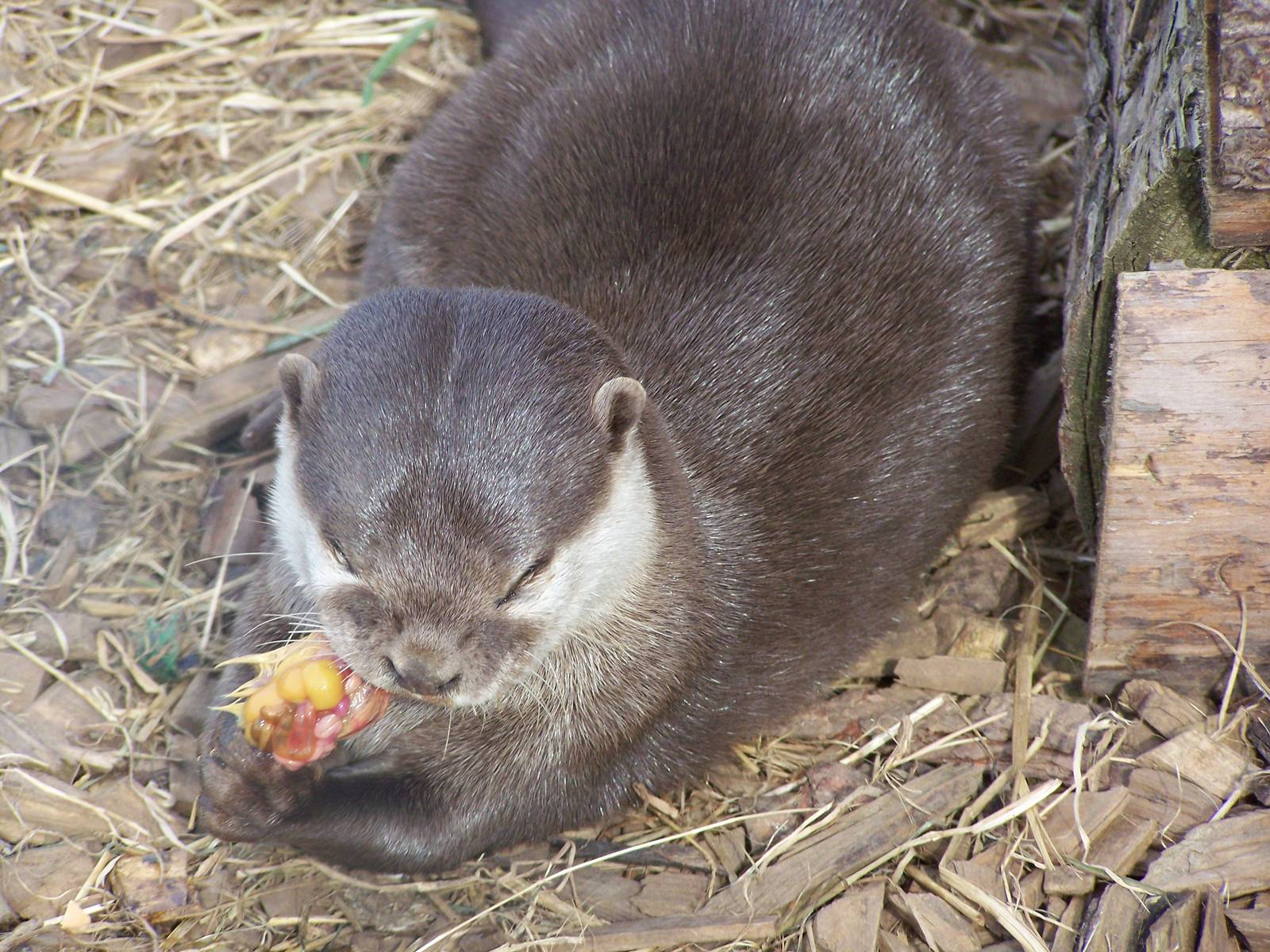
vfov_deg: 7.1
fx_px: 7668
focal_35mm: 209
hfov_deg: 9.5
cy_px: 476
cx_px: 635
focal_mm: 34.6
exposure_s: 1/500
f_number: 3.3
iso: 160
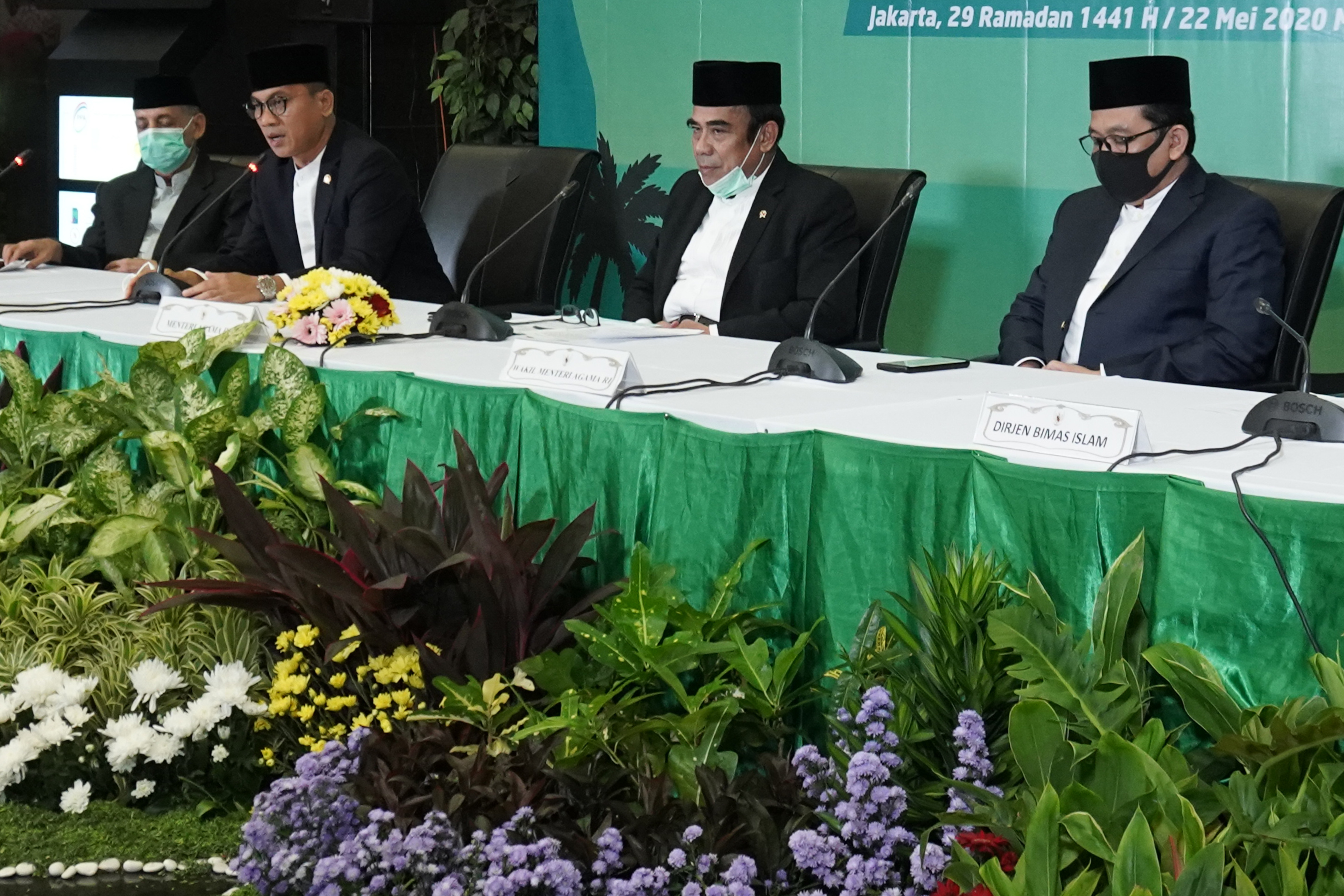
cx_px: 672
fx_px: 1792
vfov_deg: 28.1
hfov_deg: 41.1
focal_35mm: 48
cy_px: 448
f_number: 4.5
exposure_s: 1/60
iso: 4000
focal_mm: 32
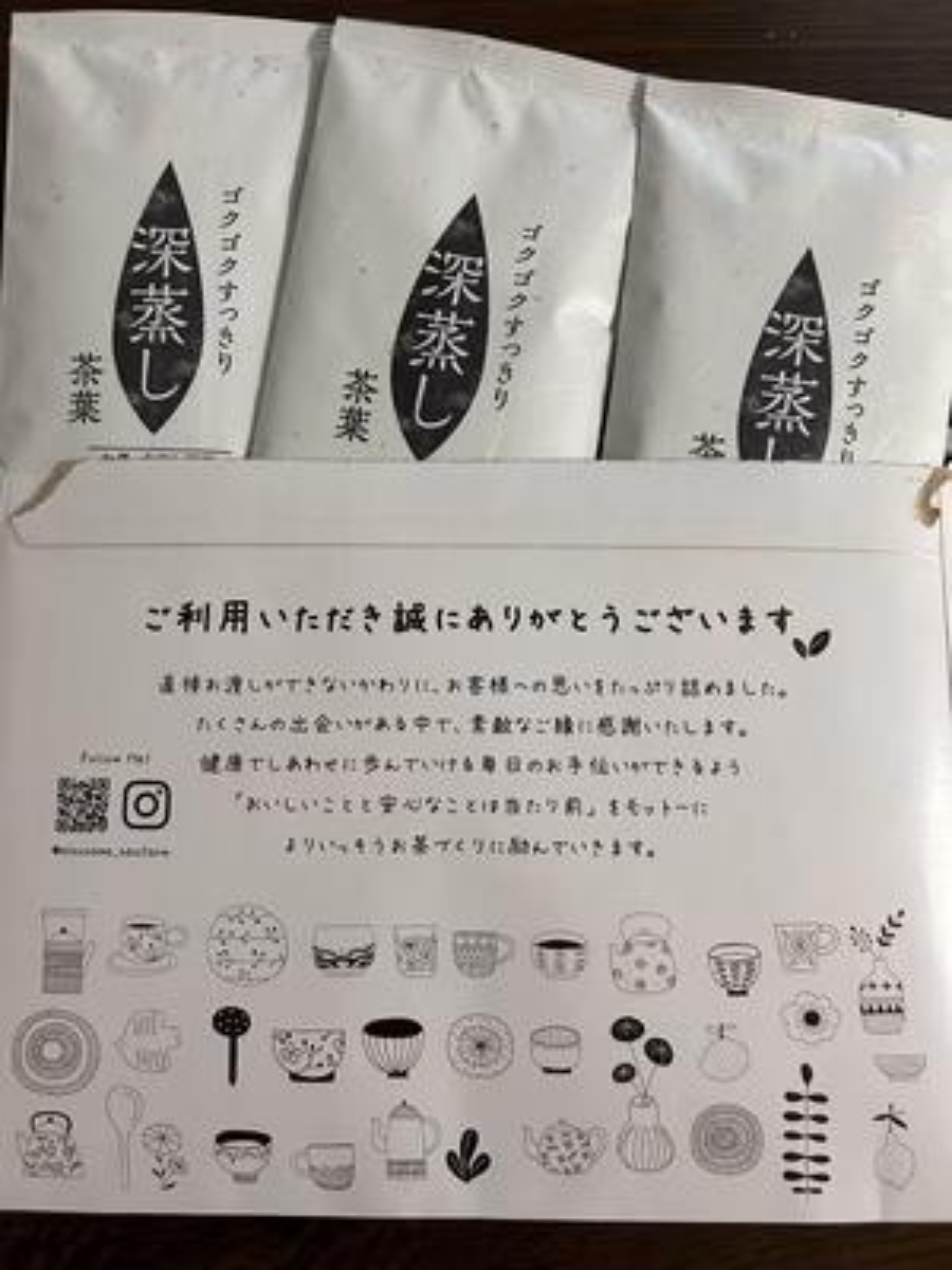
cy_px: 635
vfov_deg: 67.3
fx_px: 953
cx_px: 476
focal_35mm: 26
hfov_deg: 53.1
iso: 160
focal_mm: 5.7
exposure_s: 1/60
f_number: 1.5
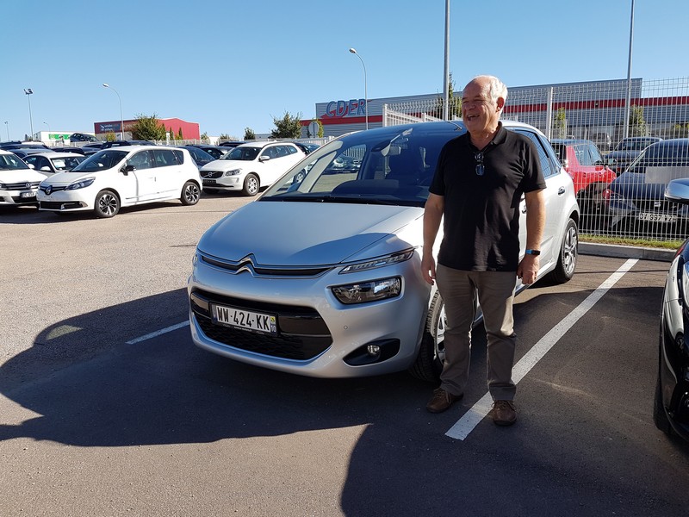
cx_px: 344
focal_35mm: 26
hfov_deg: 67.3
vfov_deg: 53.1
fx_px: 518
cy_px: 258
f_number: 1.7
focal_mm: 4.2
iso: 40
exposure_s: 1/1404
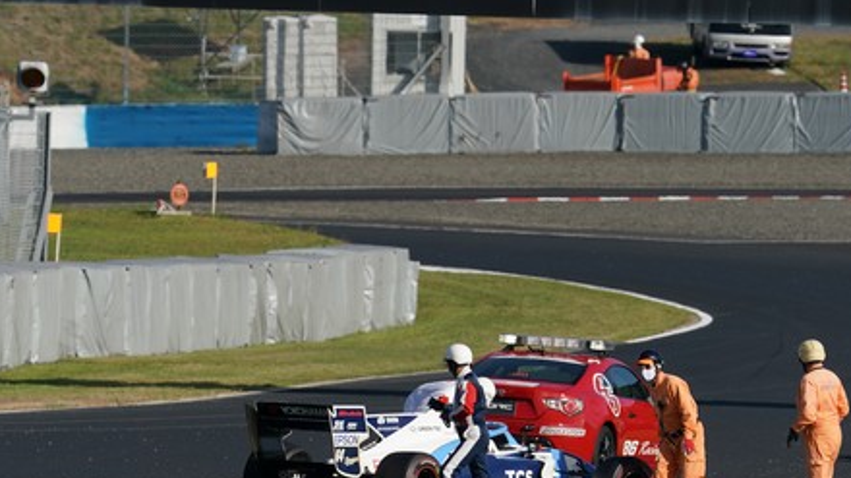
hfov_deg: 3.4
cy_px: 178
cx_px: 400
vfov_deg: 1.9
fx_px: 14344
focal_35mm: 636
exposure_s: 1/800
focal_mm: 371
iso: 200
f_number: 8
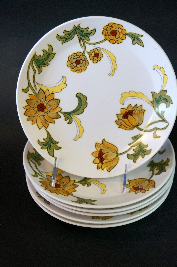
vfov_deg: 29.9
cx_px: 88
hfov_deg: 20.1
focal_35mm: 68
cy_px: 134
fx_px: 499
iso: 800
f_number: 5.6
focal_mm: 45
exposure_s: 1/80
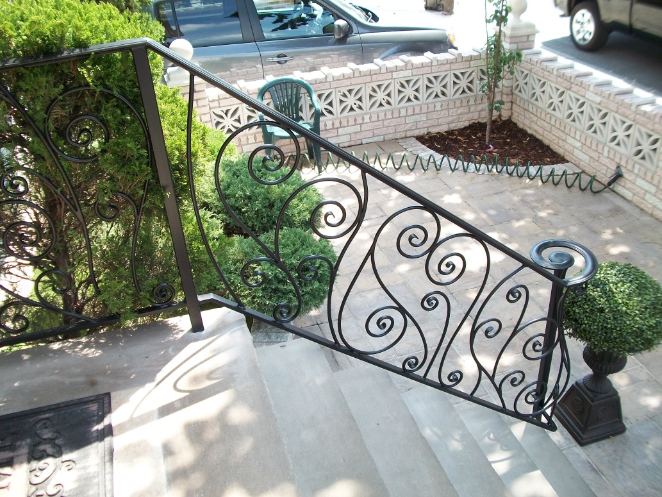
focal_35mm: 32
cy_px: 248
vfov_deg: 44.2
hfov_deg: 56.8
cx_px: 331
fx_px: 612
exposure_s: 1/160
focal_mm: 5.7
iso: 80
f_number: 2.9
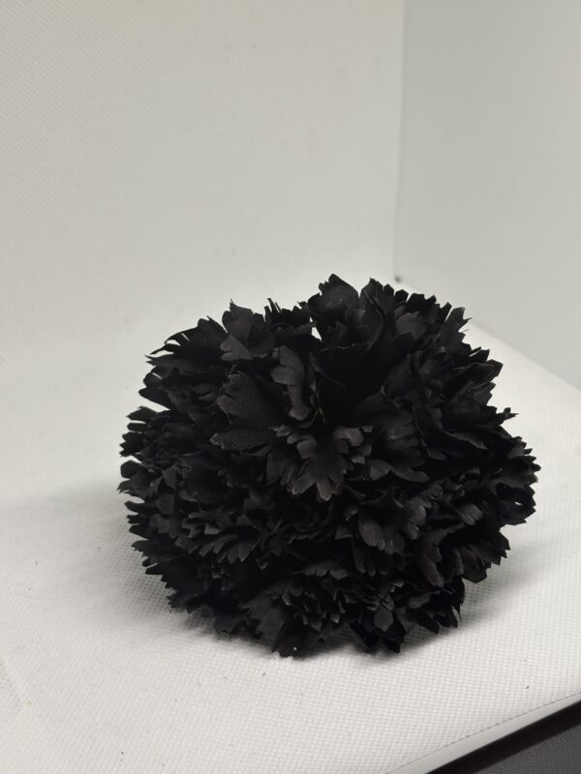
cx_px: 290
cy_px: 387
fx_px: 1164
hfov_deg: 28.0
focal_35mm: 52
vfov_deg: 36.8
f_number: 1.6
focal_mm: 5.96
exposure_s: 1/122
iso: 25
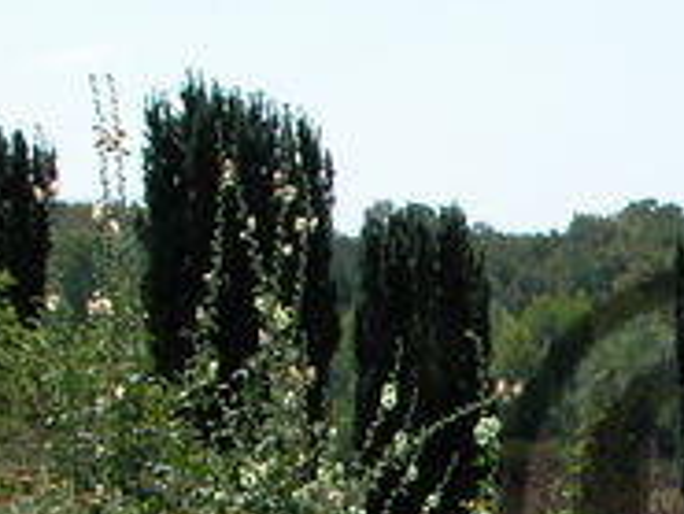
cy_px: 503
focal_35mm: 151
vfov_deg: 9.8
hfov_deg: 12.8
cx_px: 743
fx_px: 2986
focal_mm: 8.9
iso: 100
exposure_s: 1/308
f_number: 7.1
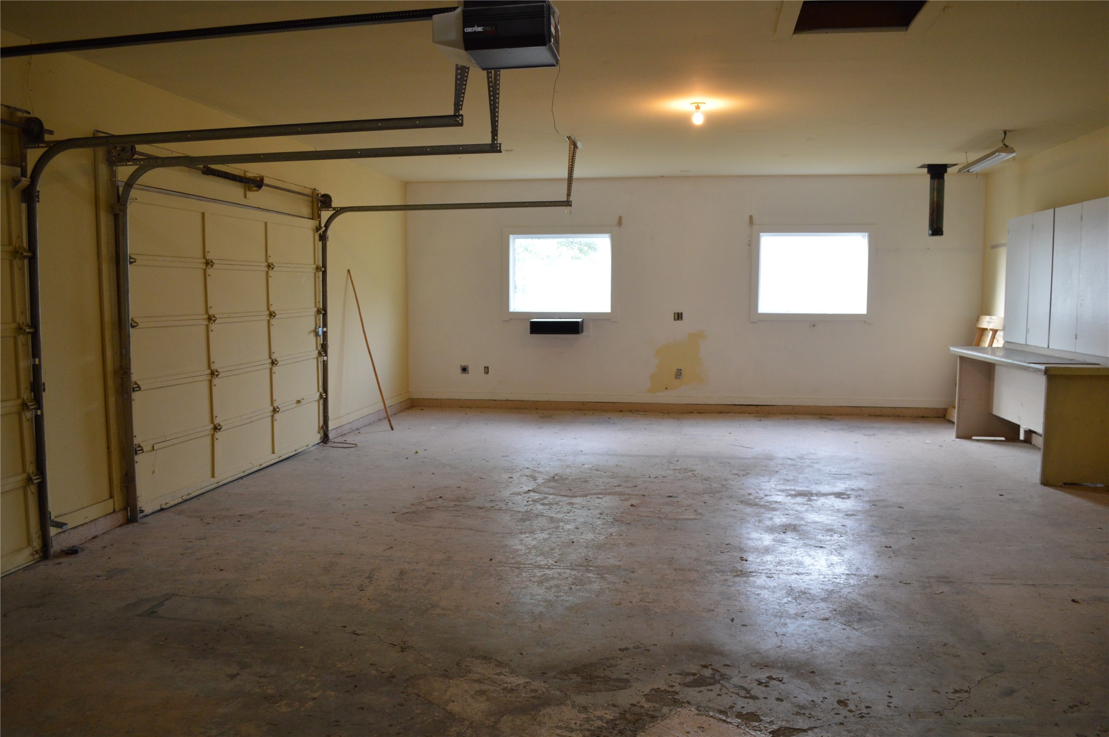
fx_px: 831
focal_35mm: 27
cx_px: 554
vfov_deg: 47.8
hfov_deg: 67.4
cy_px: 368
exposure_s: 1/60
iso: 720
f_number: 3.5
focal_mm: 18
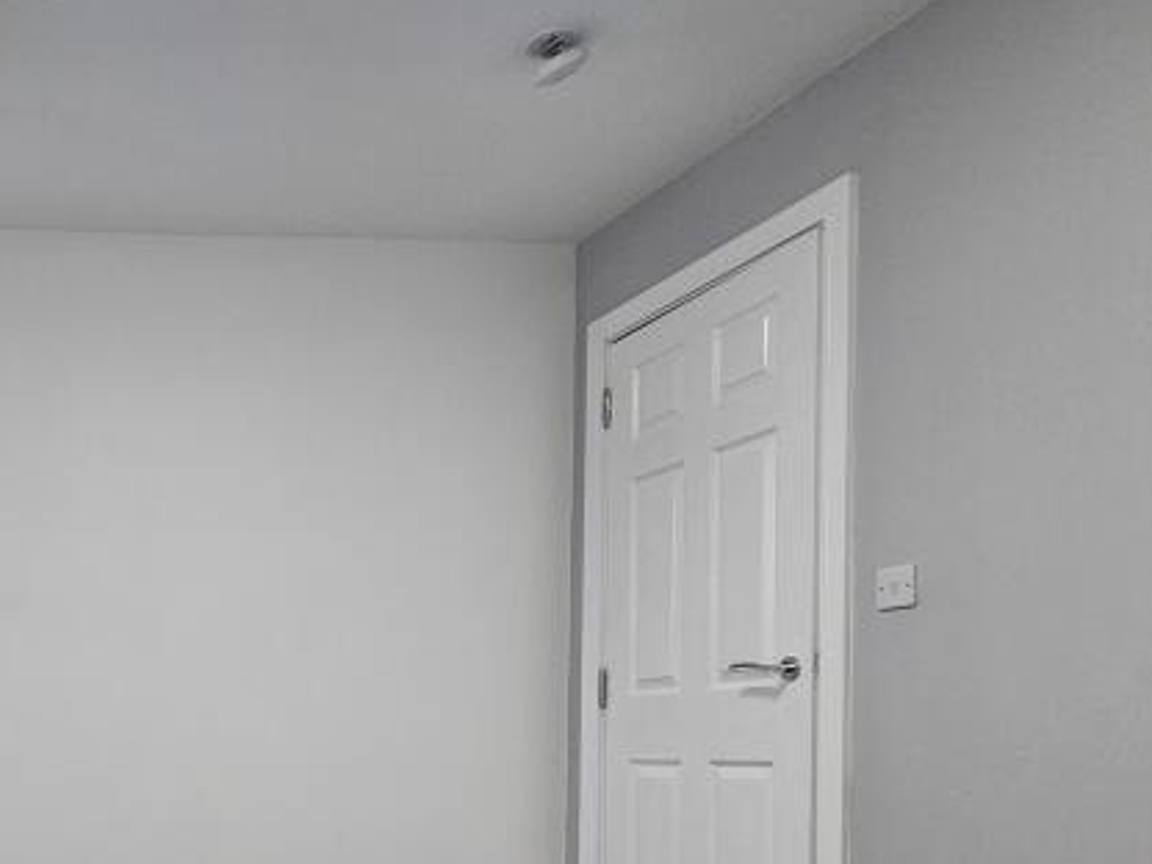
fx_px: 1065
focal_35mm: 32
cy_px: 764
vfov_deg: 41.0
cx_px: -114
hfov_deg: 43.8
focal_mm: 2.2
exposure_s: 1/100
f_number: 2.2
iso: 250
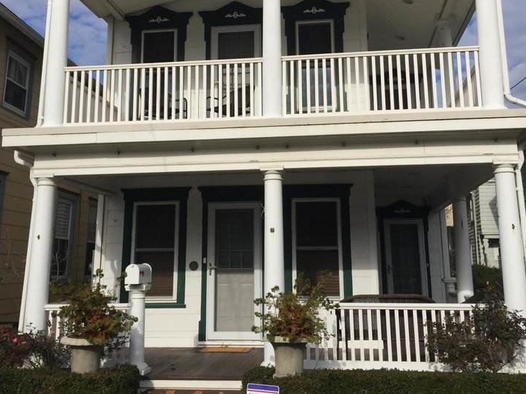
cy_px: 150
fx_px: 592
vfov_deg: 36.6
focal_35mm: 39
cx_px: 262
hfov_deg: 47.9
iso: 32
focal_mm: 4.15
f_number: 2.2
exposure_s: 1/4950
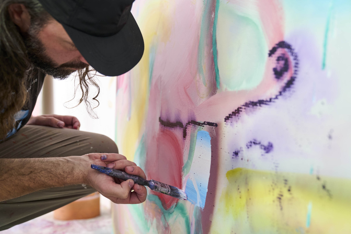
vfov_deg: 32.6
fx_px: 400
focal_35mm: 41
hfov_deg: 47.4
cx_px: 176
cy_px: 117
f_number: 3.2
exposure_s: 1/20
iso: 800
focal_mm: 41
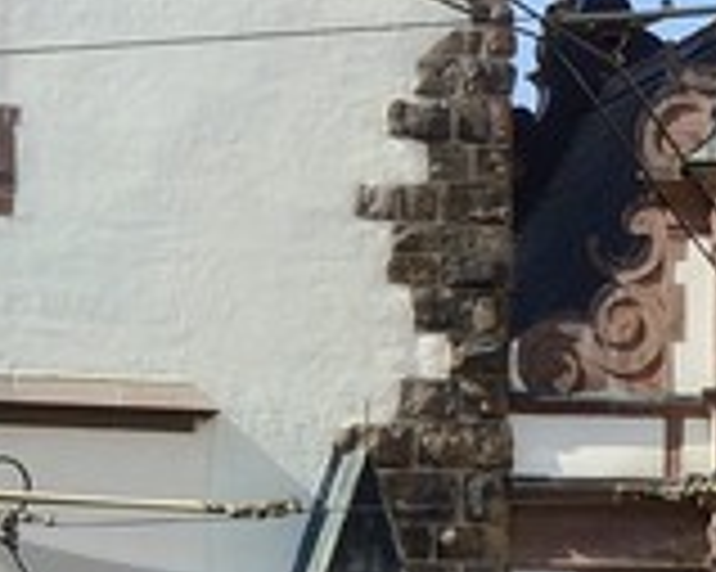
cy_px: -653
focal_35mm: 492
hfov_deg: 3.9
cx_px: 365
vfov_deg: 3.1
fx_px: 10419
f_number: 10
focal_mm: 52
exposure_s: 1/250
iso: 200
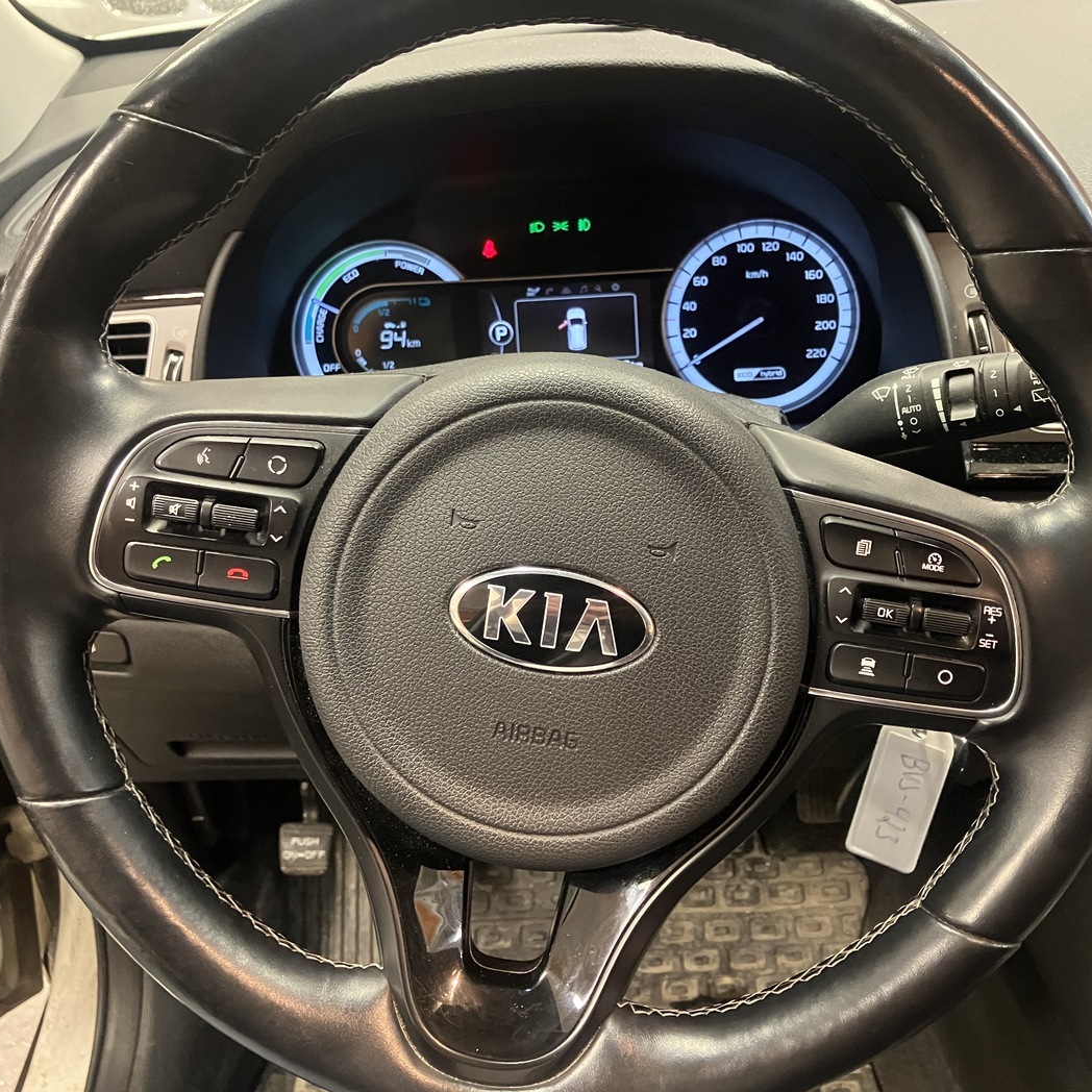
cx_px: 600
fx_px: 1213
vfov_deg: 48.5
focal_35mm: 34
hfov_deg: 48.4
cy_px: 546
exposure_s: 1/25
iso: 500
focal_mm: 3.99
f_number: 1.8
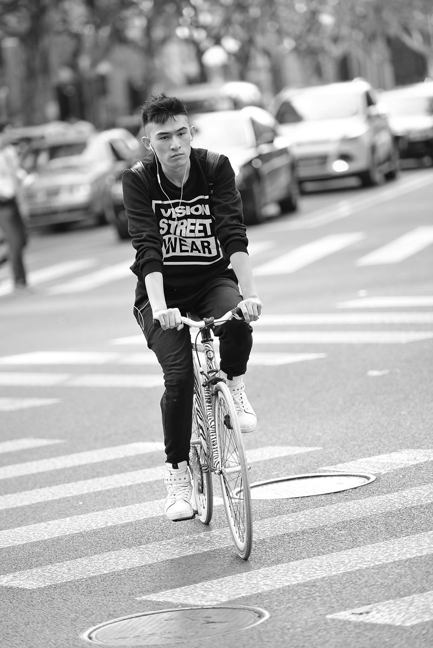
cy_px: 324
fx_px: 3063
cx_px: 216
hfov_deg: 8.1
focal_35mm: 170
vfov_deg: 12.1
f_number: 2.8
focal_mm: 170
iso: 400
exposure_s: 1/500
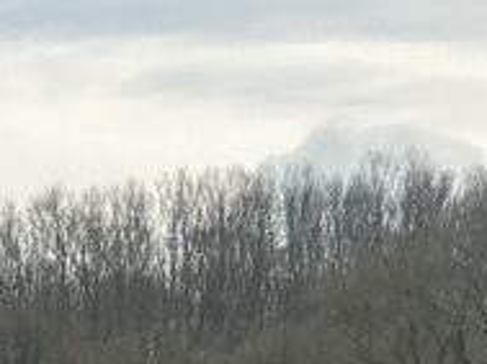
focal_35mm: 152
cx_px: -415
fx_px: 2134
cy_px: 661
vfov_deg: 9.3
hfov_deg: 11.9
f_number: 1.8
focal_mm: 3
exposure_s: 1/2320
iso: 25
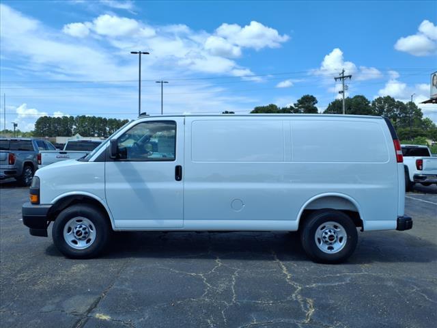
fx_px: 341
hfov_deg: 65.3
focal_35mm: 27
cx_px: 218
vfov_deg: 51.4
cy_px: 164
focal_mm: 3.58
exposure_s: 1/2000
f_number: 1.9
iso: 40
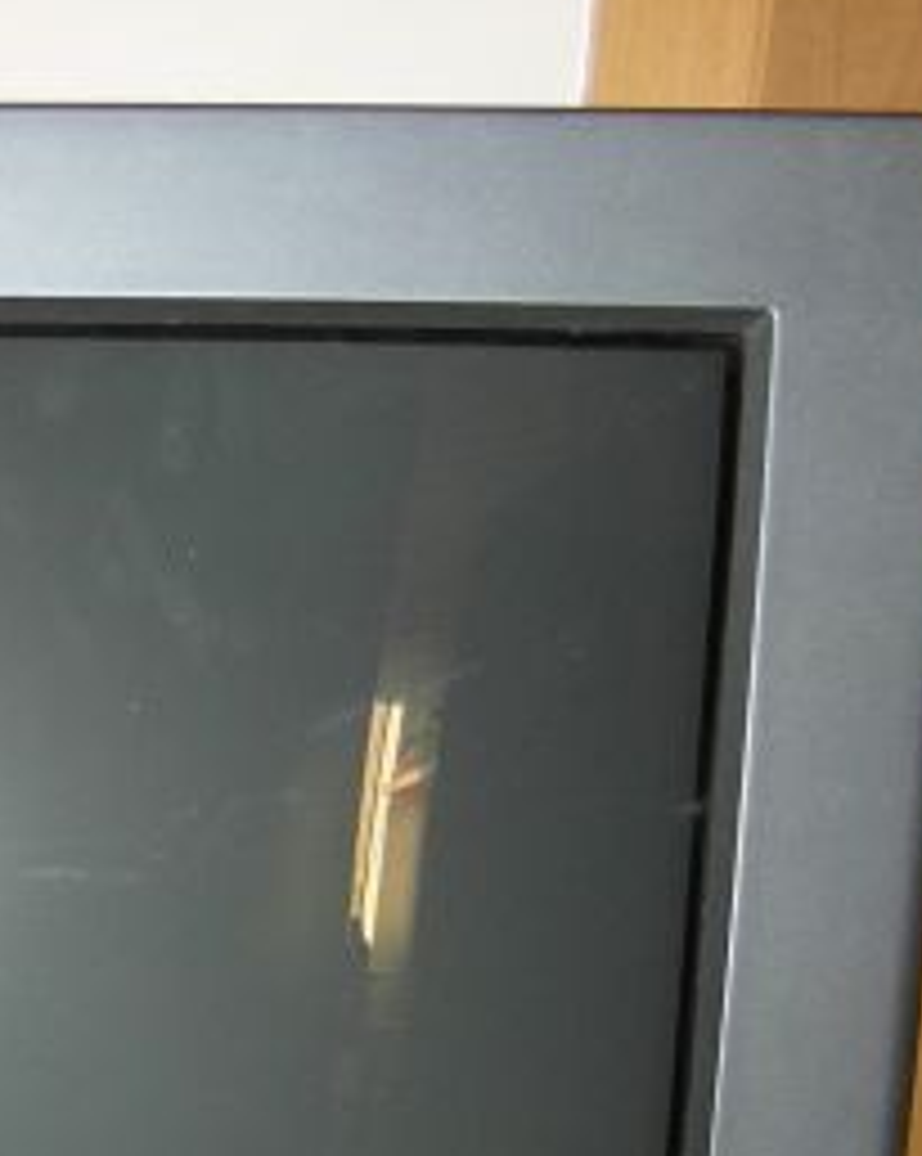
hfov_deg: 18.9
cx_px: -378
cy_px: 1309
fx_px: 2494
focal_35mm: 73
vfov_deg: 24.2
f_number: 3.2
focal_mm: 4
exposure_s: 1/30
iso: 100
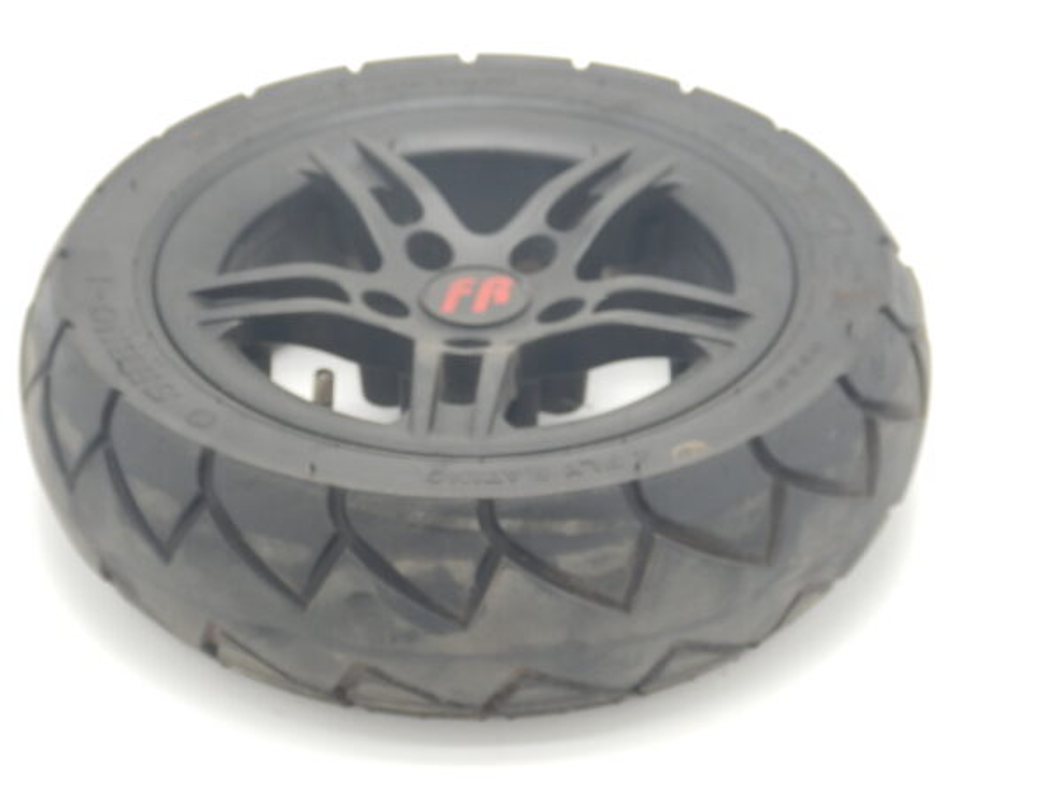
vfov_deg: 18.9
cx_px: 531
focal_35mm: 78
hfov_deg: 25.0
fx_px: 2393
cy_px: 398
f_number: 4.6
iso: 140
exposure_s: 1/30
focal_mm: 14.1
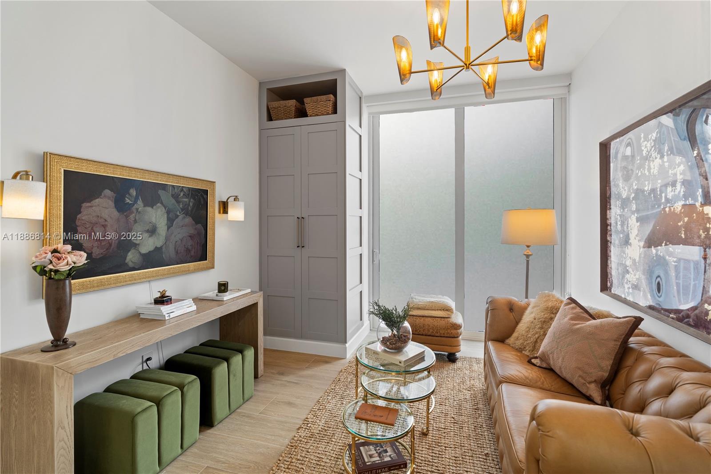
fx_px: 316
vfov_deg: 73.7
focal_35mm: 16
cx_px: 356
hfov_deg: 96.7
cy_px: 237
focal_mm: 16
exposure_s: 1/15
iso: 250
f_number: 4.5
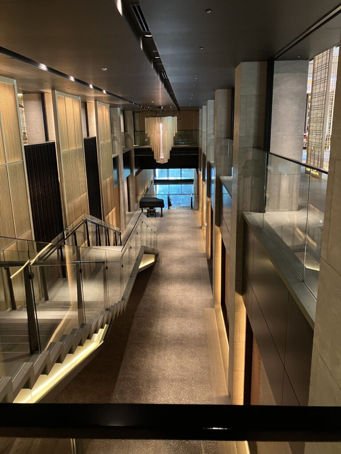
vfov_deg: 63.4
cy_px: 227
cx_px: 170
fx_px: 368
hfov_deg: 49.7
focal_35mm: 28
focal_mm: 3.99
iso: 640
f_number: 1.8
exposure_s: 1/30
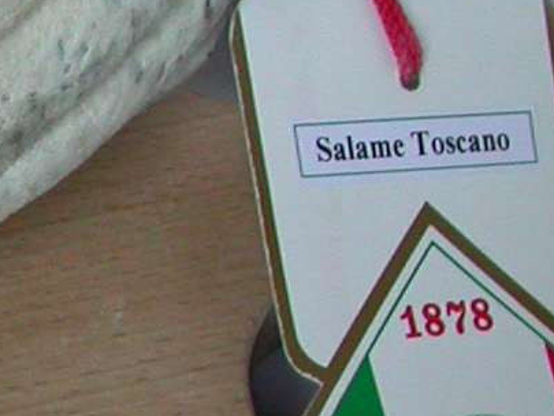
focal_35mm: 213
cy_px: 472
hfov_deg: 8.5
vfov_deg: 6.9
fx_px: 3410
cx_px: -774
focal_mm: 7.85
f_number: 3.3
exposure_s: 1/73.2
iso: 100
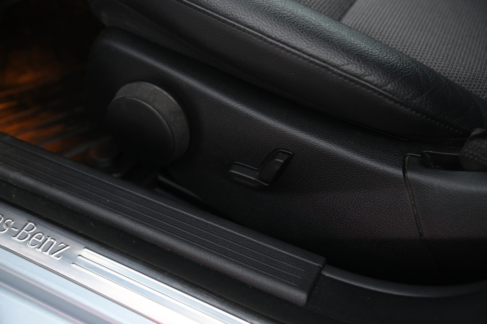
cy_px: 162
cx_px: 244
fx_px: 514
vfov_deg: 35.0
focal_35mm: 38
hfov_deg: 50.7
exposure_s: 1/15
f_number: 4
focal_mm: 38
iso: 2000
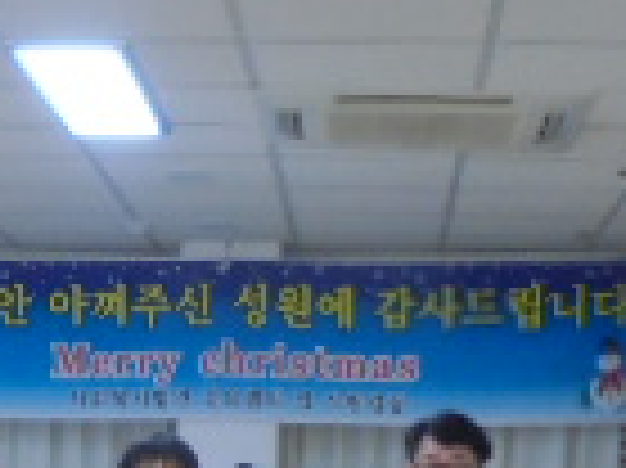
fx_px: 2168
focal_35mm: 120
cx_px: 113
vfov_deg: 11.8
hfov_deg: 16.3
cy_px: 680
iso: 250
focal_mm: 4.6
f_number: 3.5
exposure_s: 1/30
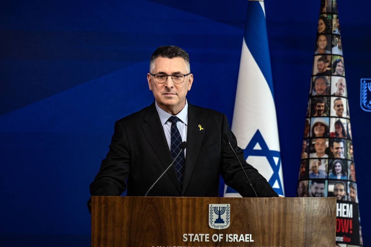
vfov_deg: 5.1
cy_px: 124
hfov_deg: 7.6
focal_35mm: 270
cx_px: 186
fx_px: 2782
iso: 160
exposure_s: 1/100
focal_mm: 180
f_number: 2.8
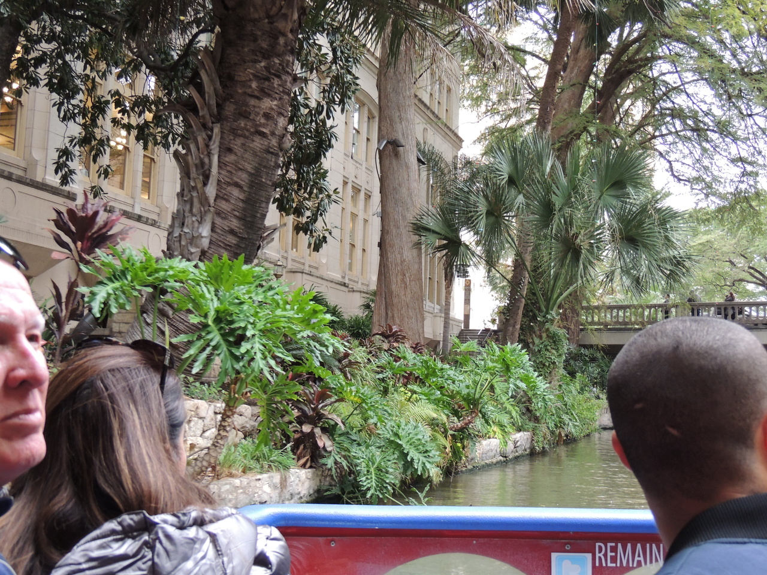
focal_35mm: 47
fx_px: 1041
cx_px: 384
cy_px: 288
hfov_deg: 40.4
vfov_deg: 30.9
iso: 400
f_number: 3.5
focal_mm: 8.3
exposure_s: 1/40
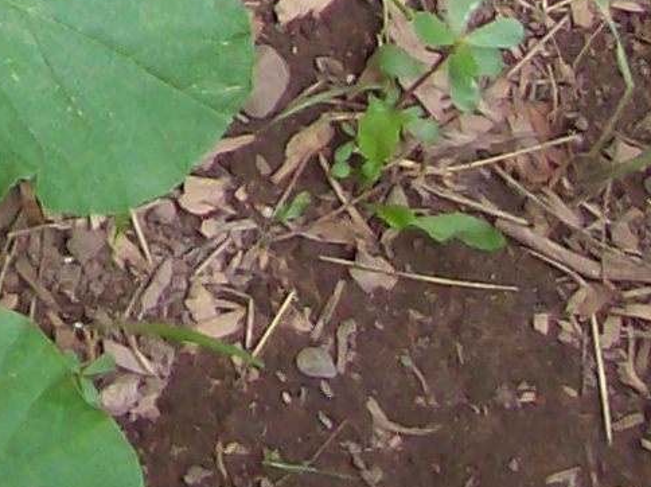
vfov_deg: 6.5
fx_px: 3983
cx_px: -960
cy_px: -866
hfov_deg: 8.5
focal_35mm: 212
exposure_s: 1/159
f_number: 2.7
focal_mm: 6
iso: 80
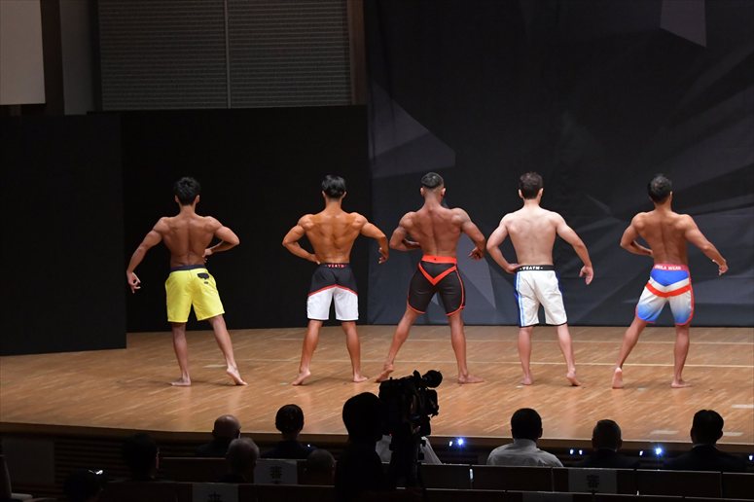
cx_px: 377
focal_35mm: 135
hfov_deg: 15.2
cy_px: 251
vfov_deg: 10.2
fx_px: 2826
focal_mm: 90
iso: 6400
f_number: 5.6
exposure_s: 1/400
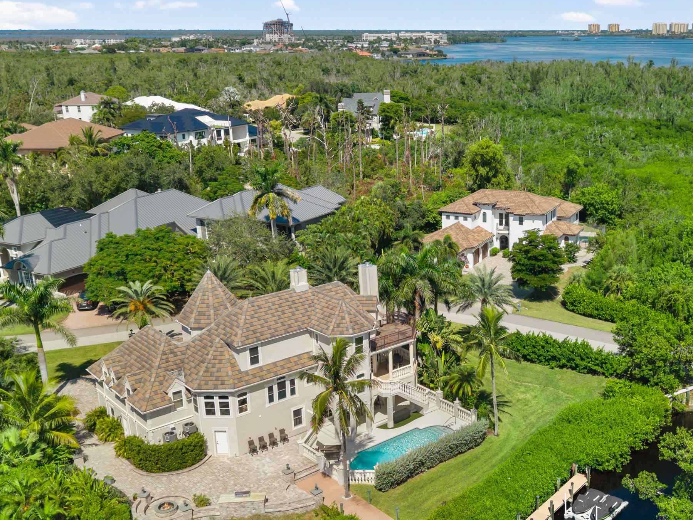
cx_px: 499
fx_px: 821
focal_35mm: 41
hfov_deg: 44.6
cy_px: 291
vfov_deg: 35.1
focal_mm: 8.67
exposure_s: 1/500
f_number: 1.8
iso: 100
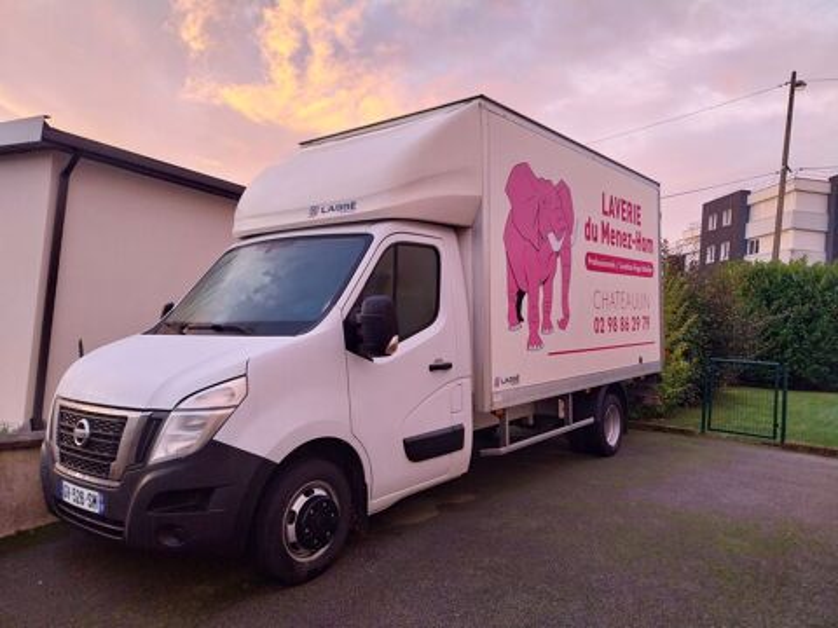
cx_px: 419
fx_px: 629
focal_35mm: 26
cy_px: 314
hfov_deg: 67.3
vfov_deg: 53.1
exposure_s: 1/60
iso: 80
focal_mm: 4
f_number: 1.8
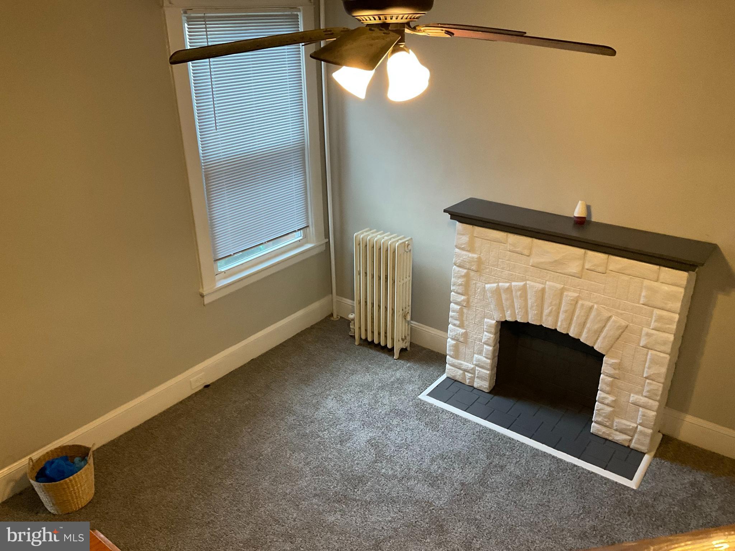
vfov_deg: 48.2
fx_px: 616
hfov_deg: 61.7
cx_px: 368
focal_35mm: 29
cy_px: 276
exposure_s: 1/60
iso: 200
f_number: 1.8
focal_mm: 3
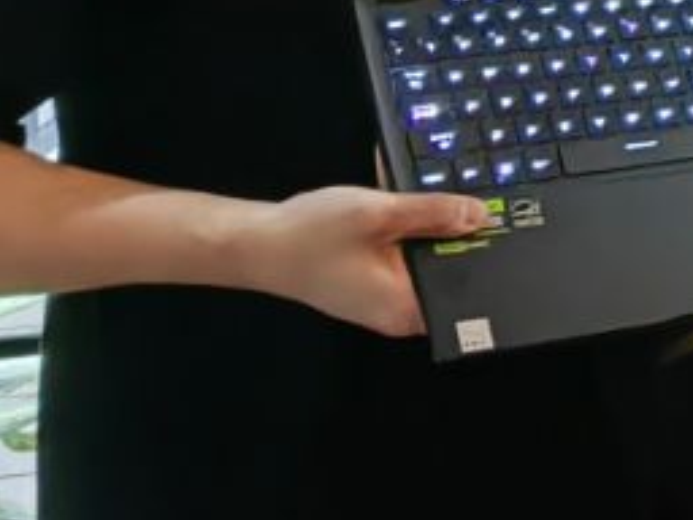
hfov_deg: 13.9
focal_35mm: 108
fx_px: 2162
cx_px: 1575
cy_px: -460
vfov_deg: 12.4
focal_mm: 1.76
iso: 250
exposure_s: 1/25
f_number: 2.2
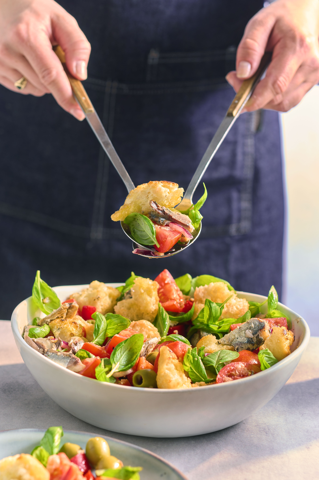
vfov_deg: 23.9
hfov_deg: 16.1
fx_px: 1131
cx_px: 160
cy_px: 240
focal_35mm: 85
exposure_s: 1/125
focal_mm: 85
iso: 100
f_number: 6
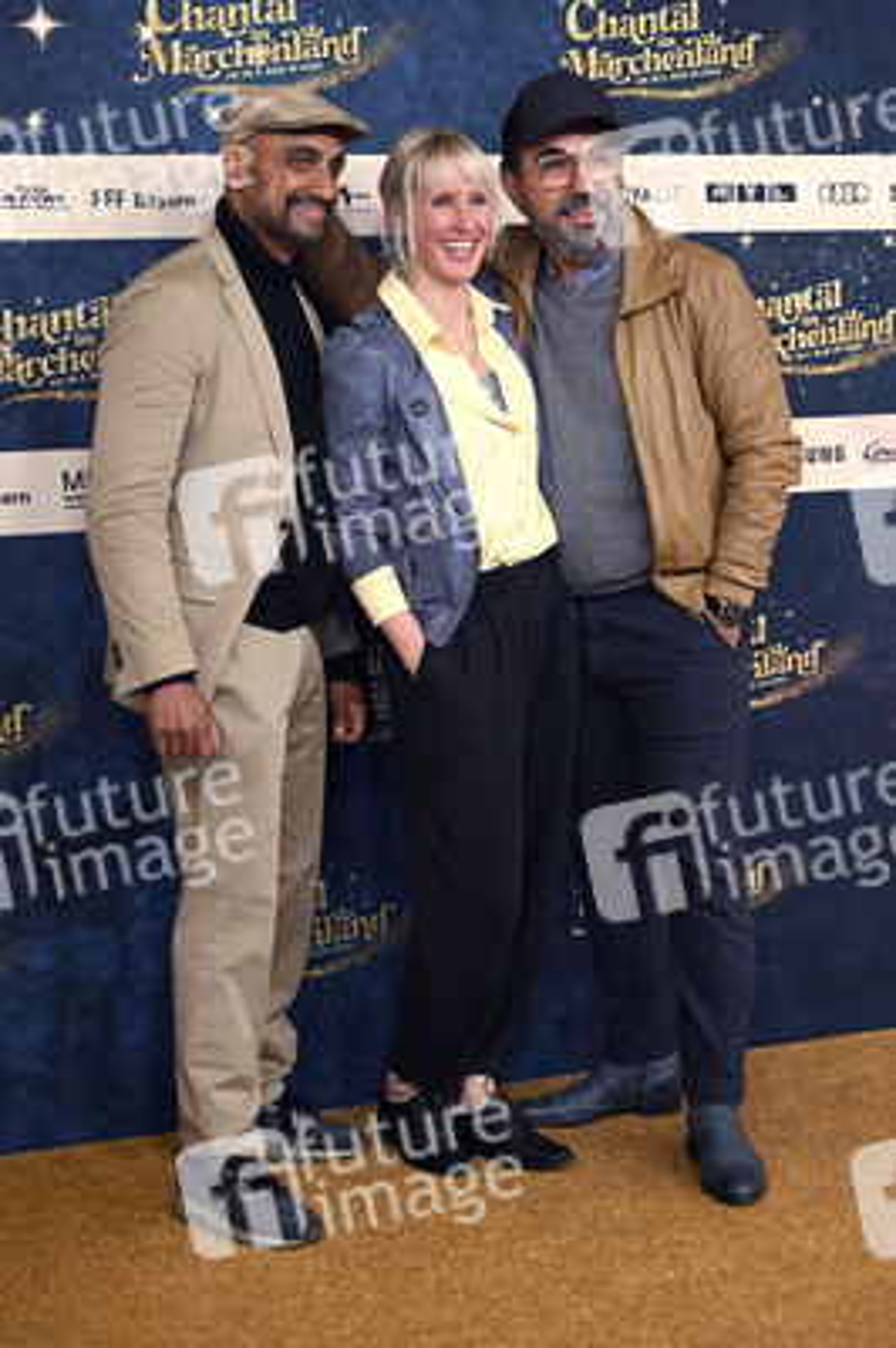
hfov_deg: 21.5
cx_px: 448
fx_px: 2356
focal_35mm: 63
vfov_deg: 31.9
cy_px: 674
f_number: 2.8
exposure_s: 1/160
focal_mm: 63
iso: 250
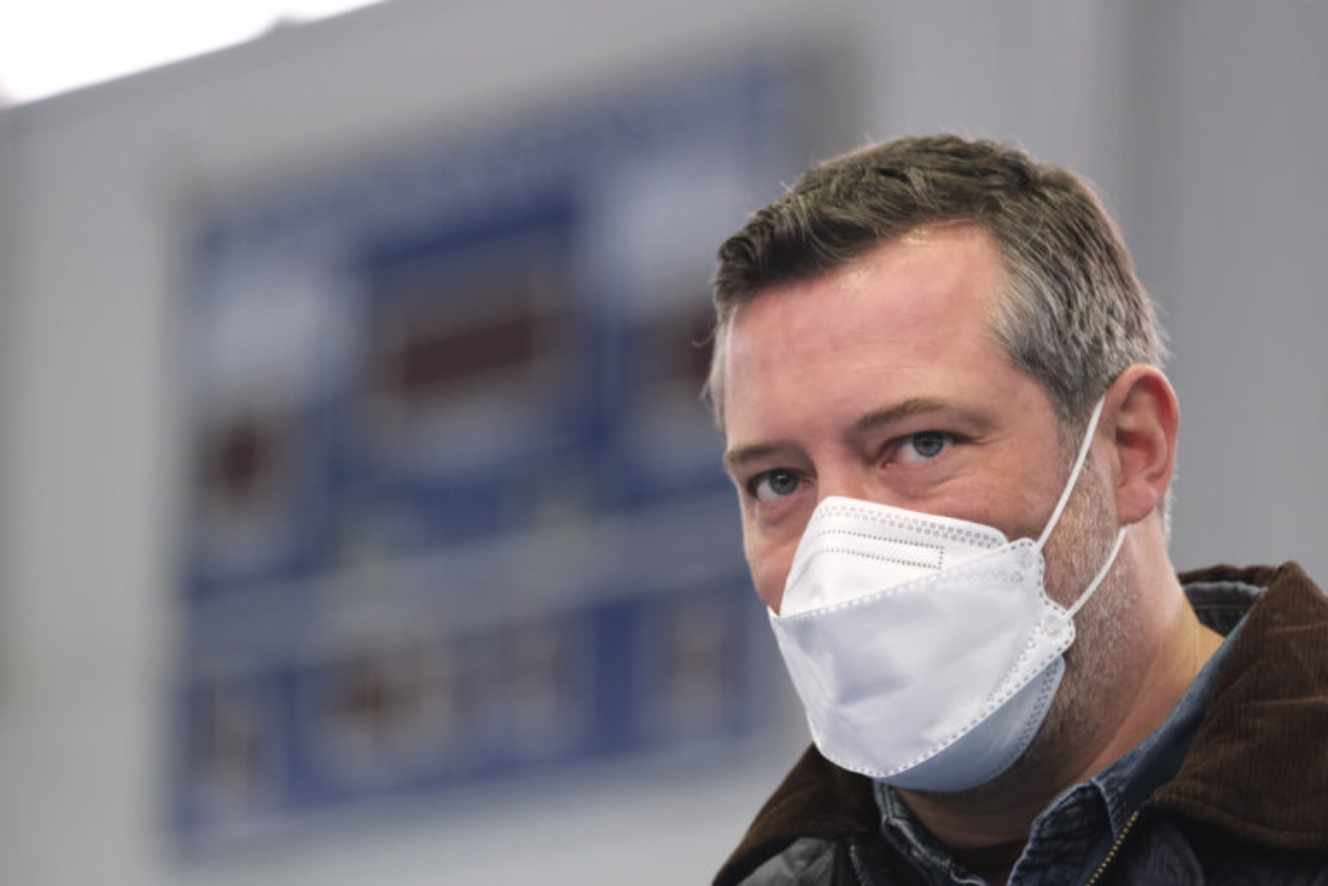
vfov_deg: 6.5
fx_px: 7746
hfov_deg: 9.8
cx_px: 664
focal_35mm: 210
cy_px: 443
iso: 3200
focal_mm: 140
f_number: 2.8
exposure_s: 1/320
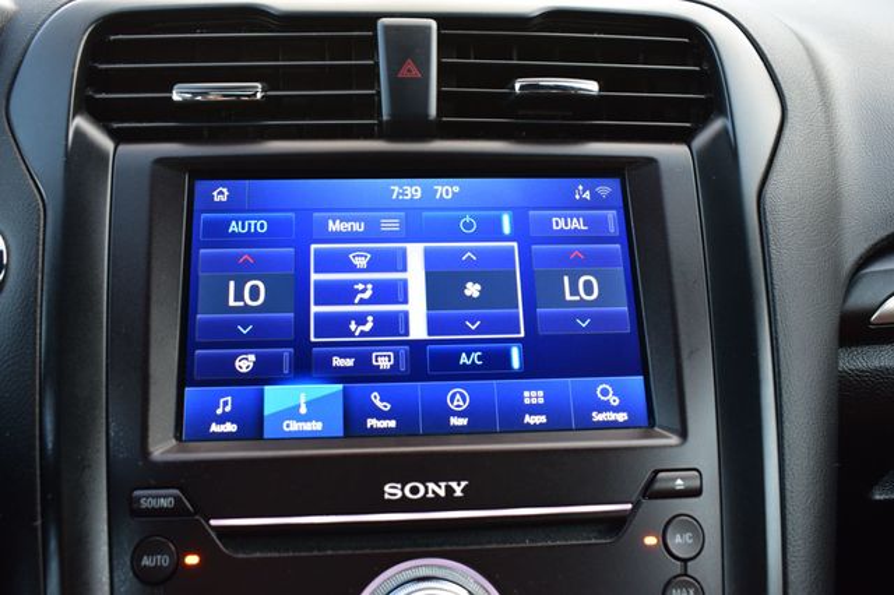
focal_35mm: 36
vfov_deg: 36.8
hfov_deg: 53.2
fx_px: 894
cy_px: 298
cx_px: 447
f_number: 6.3
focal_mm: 24
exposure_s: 1/15
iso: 400
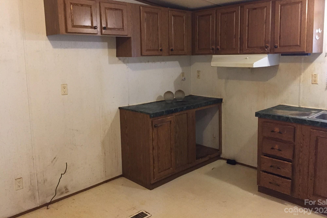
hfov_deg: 60.3
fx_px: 282
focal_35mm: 31
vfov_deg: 42.2
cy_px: 92
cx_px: 165
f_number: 2.2
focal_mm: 4.15
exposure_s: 1/30
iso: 250
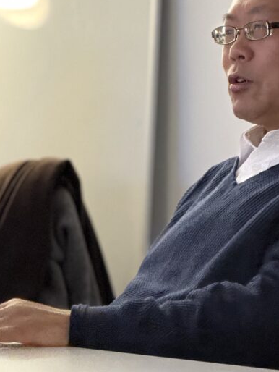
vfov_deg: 8.2
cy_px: 14
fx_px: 2566
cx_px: 228
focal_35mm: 239
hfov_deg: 6.2
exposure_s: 1/100
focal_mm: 15.66
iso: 800
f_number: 2.8
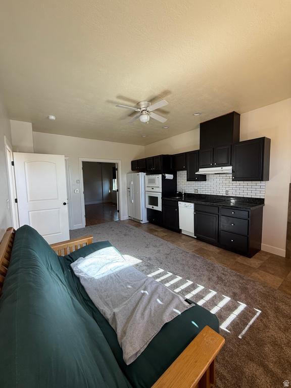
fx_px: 157
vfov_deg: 102.1
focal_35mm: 14
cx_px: 146
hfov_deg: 85.7
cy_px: 194
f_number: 2.2
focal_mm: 2.22
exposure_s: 1/99
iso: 100
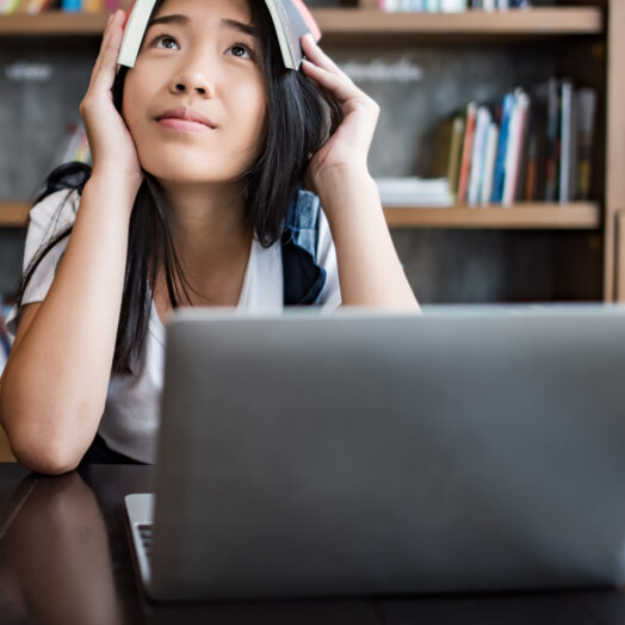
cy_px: 242
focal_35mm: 50
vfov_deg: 33.9
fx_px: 1021
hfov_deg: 33.0
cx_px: 122
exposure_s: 1/250
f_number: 1.8
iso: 100
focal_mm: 28
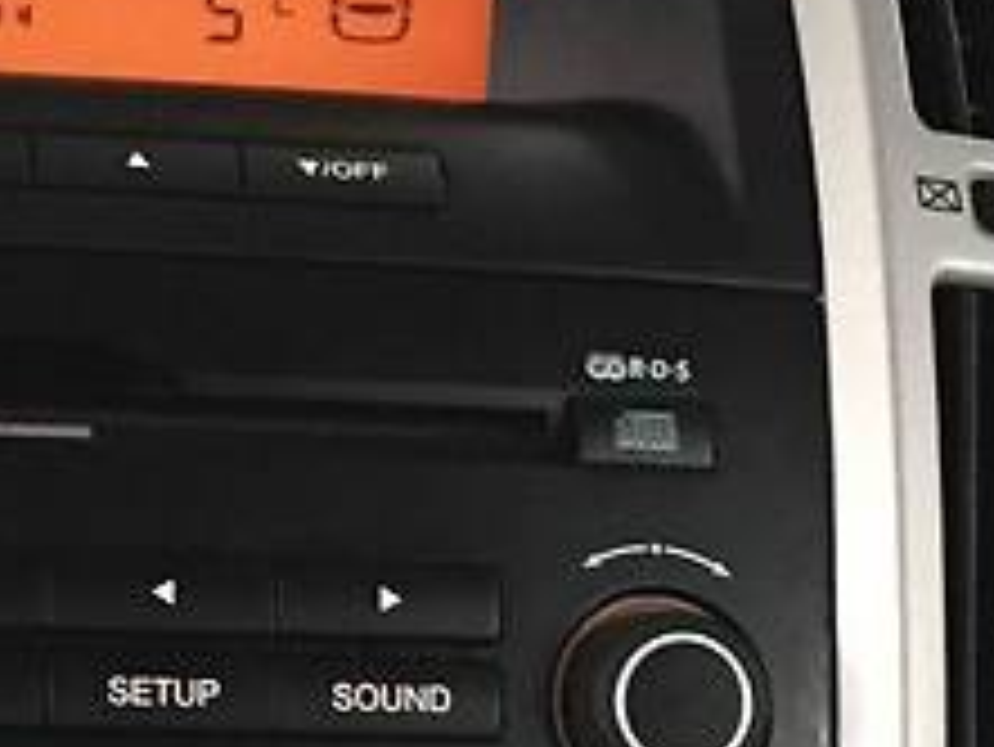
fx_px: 3017
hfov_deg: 18.2
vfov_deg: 13.9
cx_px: -18
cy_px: 706
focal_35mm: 105
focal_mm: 4.2
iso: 250
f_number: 2.2
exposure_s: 1/20
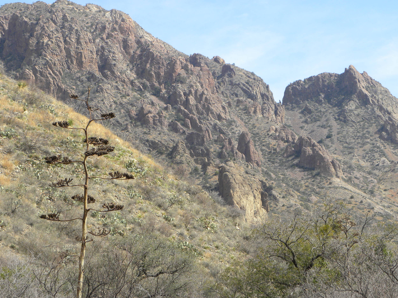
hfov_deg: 16.8
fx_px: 1345
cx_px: 199
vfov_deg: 12.7
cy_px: 149
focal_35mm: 117
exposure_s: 1/217
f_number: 5
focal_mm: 20.8
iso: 64
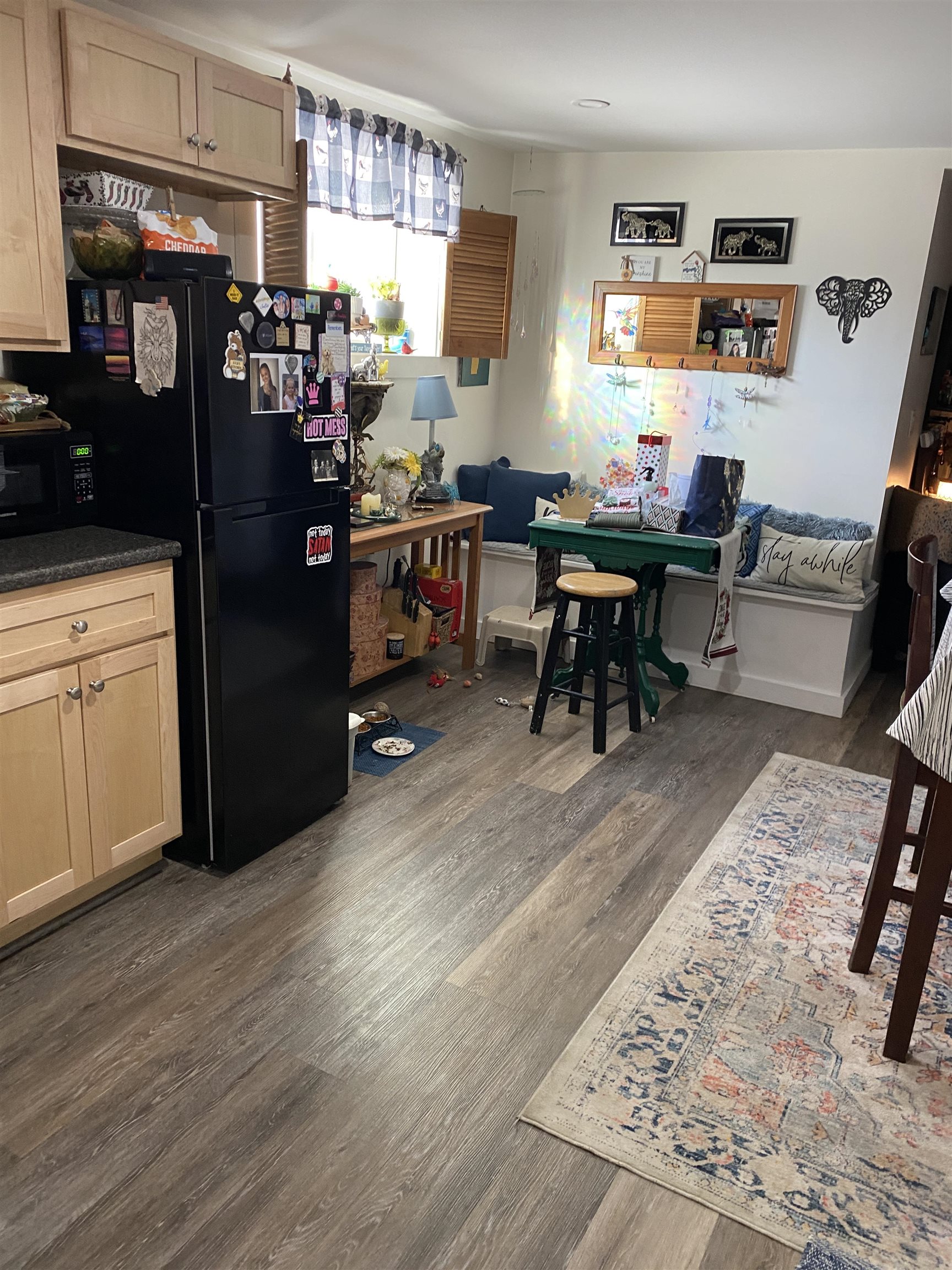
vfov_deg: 67.3
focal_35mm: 26
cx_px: 476
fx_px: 953
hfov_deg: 53.1
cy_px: 635
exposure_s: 1/60
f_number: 1.8
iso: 160
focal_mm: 4.25
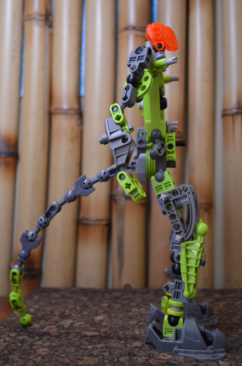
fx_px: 486
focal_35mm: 48
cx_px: 121
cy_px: 183
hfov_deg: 28.0
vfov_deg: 41.2
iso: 1000
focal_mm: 32
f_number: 4.8
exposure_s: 1/25
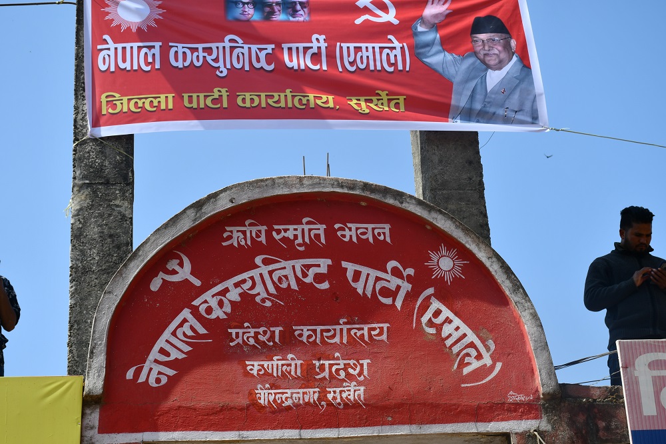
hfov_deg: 27.0
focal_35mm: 75
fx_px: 1387
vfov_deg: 18.2
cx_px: 333
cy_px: 222
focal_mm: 50
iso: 100
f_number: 9
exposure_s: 1/320
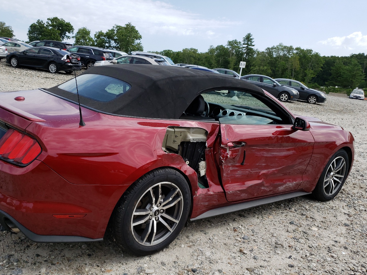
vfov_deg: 45.3
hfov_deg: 58.2
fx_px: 329
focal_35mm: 31
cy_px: 156
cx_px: 164
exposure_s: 1/2500
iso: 50
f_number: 1.5
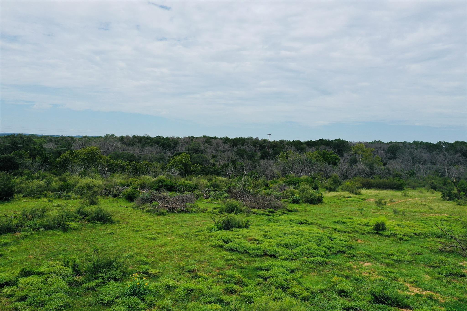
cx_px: 234
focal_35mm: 28
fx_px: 363
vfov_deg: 46.4
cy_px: 156
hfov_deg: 65.5
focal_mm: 10.26
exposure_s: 1/1000
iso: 100
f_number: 5.6
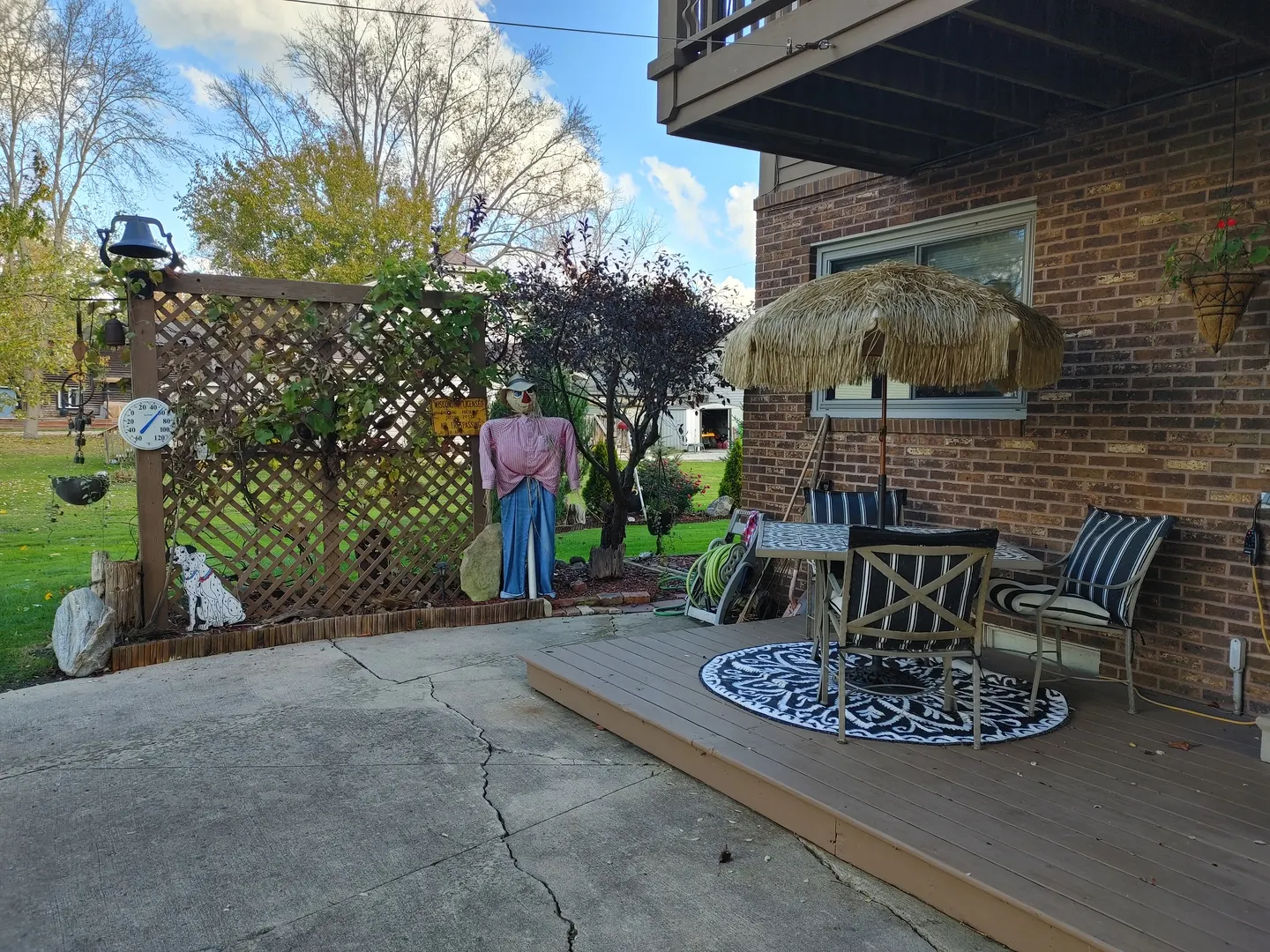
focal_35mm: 26
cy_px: 476
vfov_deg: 53.1
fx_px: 954
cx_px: 635
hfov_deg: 67.3
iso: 50
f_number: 1.8
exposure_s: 1/215
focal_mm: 5.58
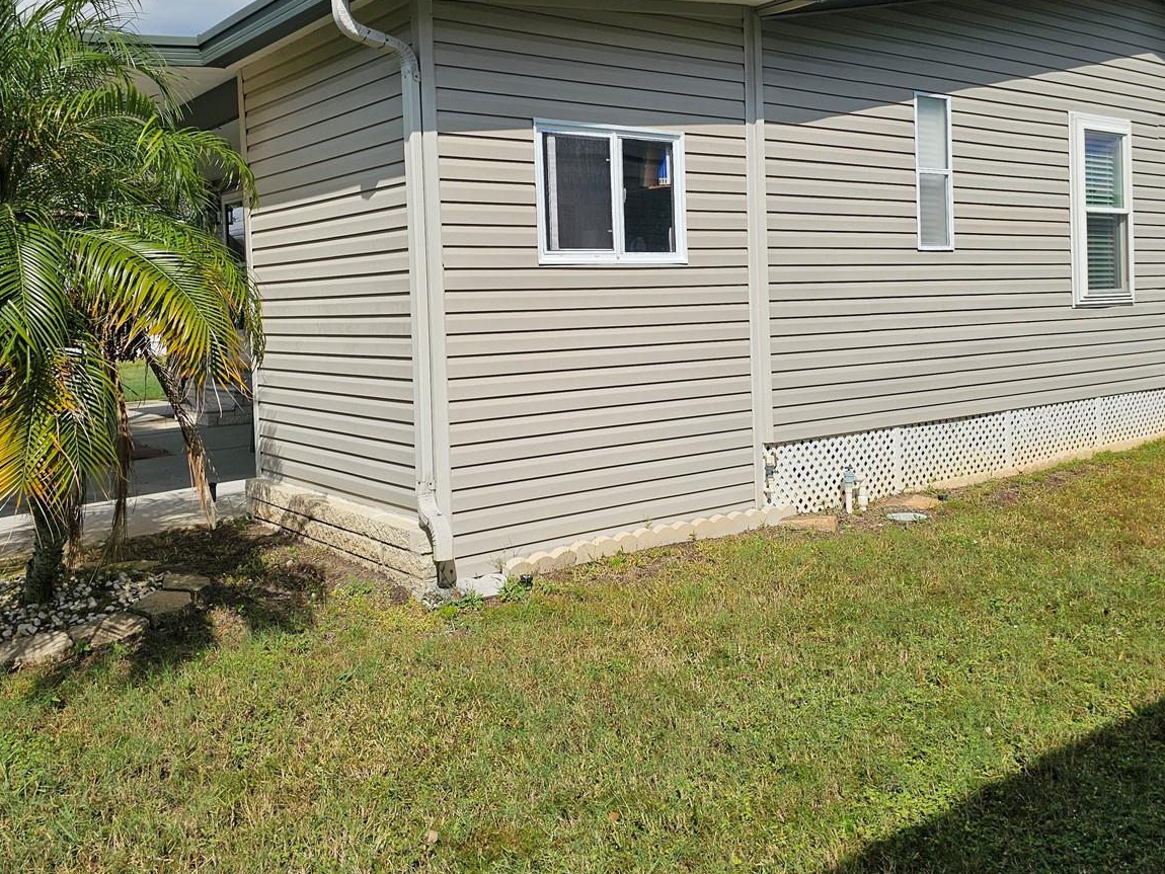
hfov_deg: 56.8
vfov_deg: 43.9
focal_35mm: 32
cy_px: 336
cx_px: 612
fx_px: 1077
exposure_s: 1/1824
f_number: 1.7
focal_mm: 6.3
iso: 12
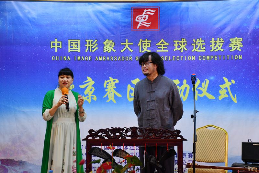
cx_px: 130
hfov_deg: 17.5
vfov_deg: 11.7
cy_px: 86
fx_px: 842
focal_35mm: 117
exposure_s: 1/125
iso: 2000
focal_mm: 78
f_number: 5.3
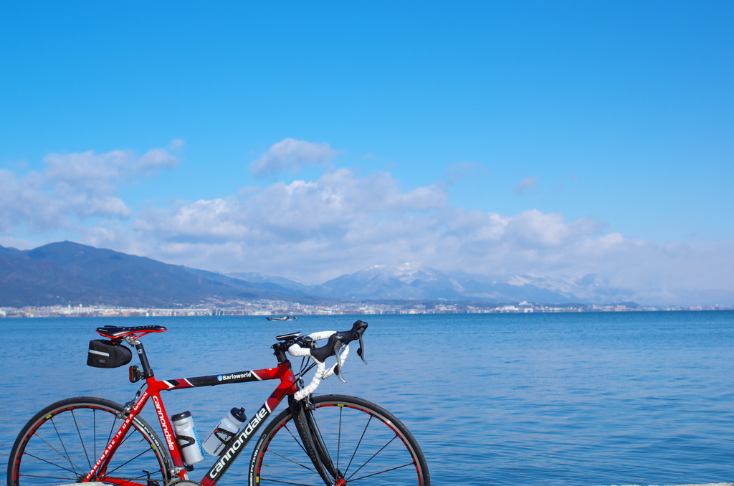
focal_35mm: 52
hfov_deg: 38.3
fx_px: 1058
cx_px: 367
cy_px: 243
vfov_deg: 25.9
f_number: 7.1
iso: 100
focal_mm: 35
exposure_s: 1/500
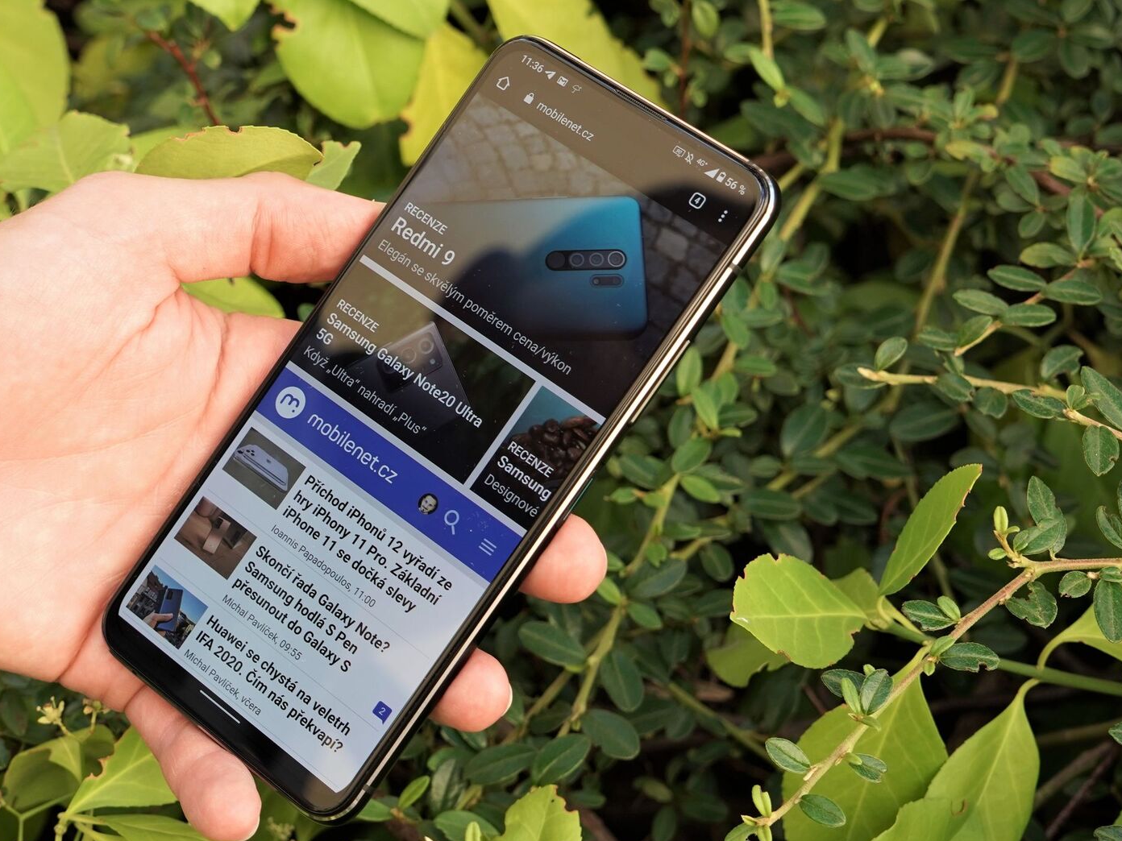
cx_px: 429
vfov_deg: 22.6
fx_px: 2107
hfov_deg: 29.7
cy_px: 425
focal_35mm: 65
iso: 400
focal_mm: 49
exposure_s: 1/160
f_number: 7.1
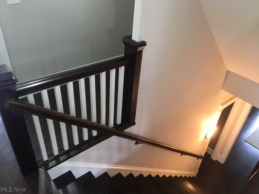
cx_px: 130
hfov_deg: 61.7
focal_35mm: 29
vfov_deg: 48.2
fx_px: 217
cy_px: 97
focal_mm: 4.15
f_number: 2.2
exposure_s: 1/20
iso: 200
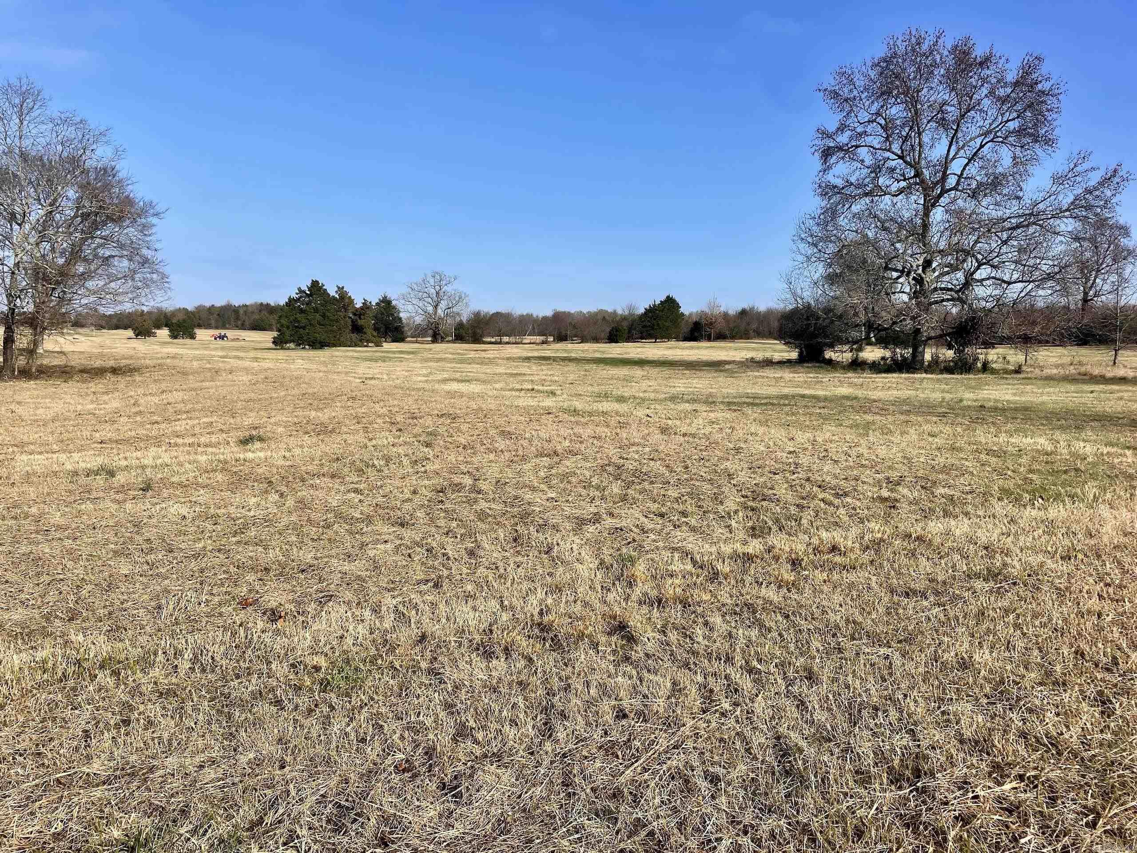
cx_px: 568
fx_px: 854
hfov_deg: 67.3
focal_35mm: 26
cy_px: 426
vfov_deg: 53.1
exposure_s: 1/3125
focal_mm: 4.2
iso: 32
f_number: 1.6
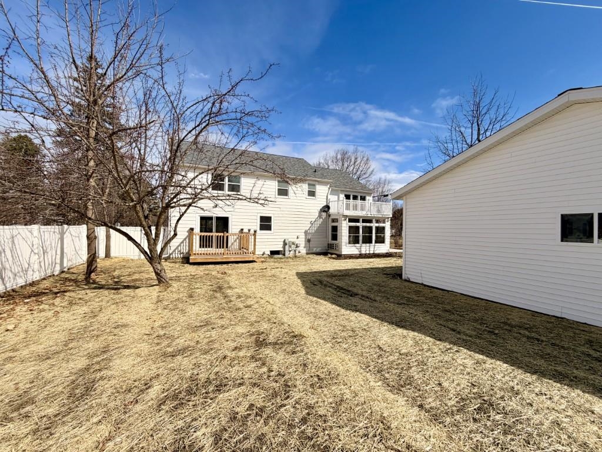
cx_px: 301
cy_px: 226
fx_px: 243
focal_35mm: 14
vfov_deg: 85.7
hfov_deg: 102.1
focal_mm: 2.22
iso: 20
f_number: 2.2
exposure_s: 1/1339
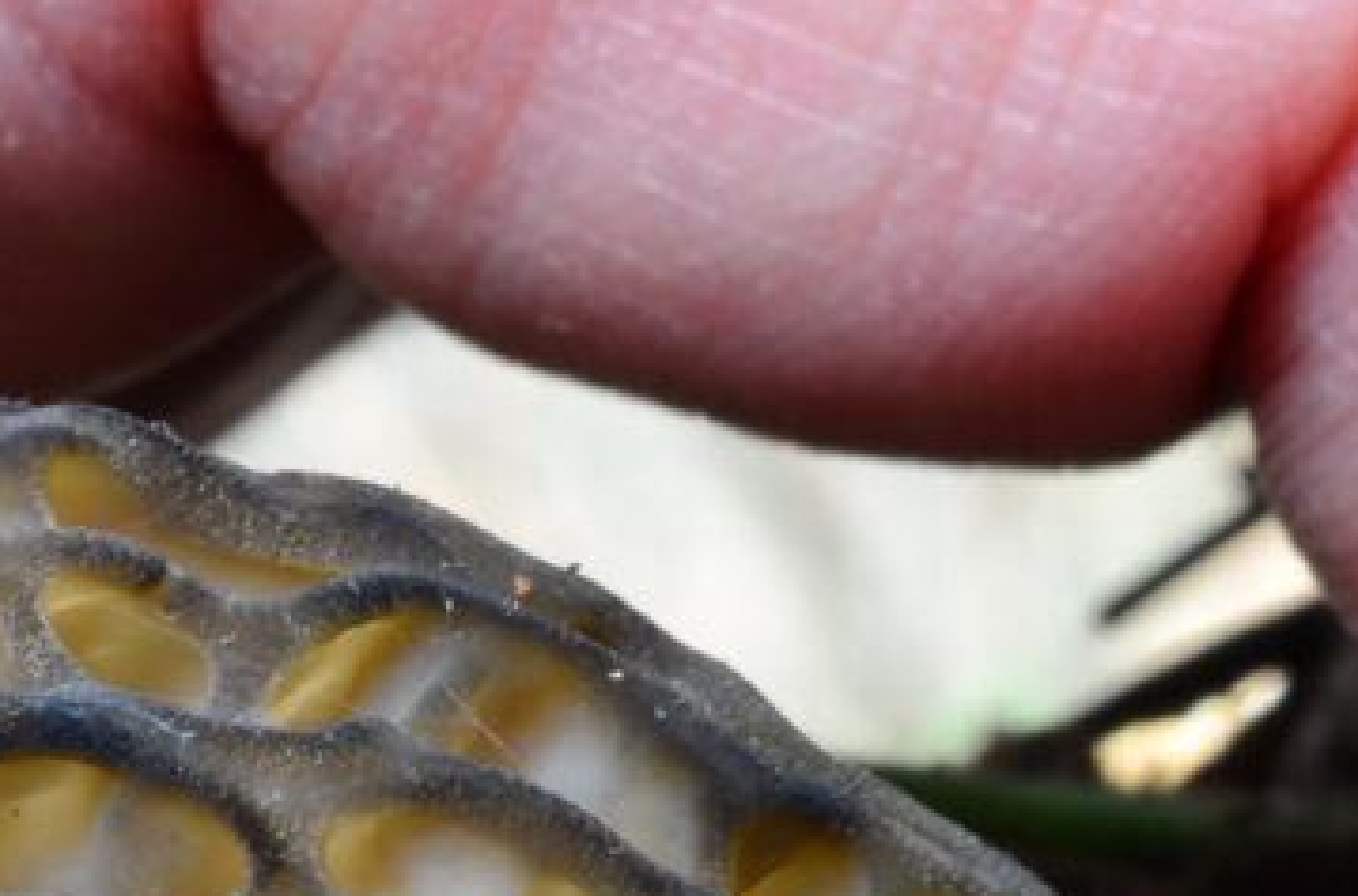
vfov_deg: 5.2
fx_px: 9665
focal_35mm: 257
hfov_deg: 8.0
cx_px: 533
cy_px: 1601
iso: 100
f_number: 18
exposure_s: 1/3.33
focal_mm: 40
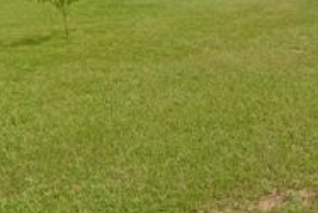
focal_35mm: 40
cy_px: -43
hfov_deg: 40.3
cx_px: 340
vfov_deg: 28.9
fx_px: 354
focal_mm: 10
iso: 100
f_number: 10
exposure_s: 1/200
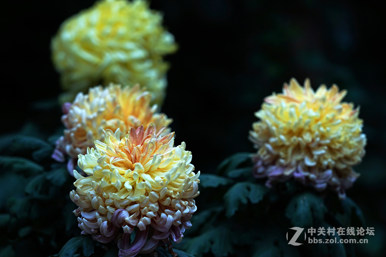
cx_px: 193
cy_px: 128
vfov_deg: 7.2
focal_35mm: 190
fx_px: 2037
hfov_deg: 10.8
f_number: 6.3
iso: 100
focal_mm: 190
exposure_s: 1/400
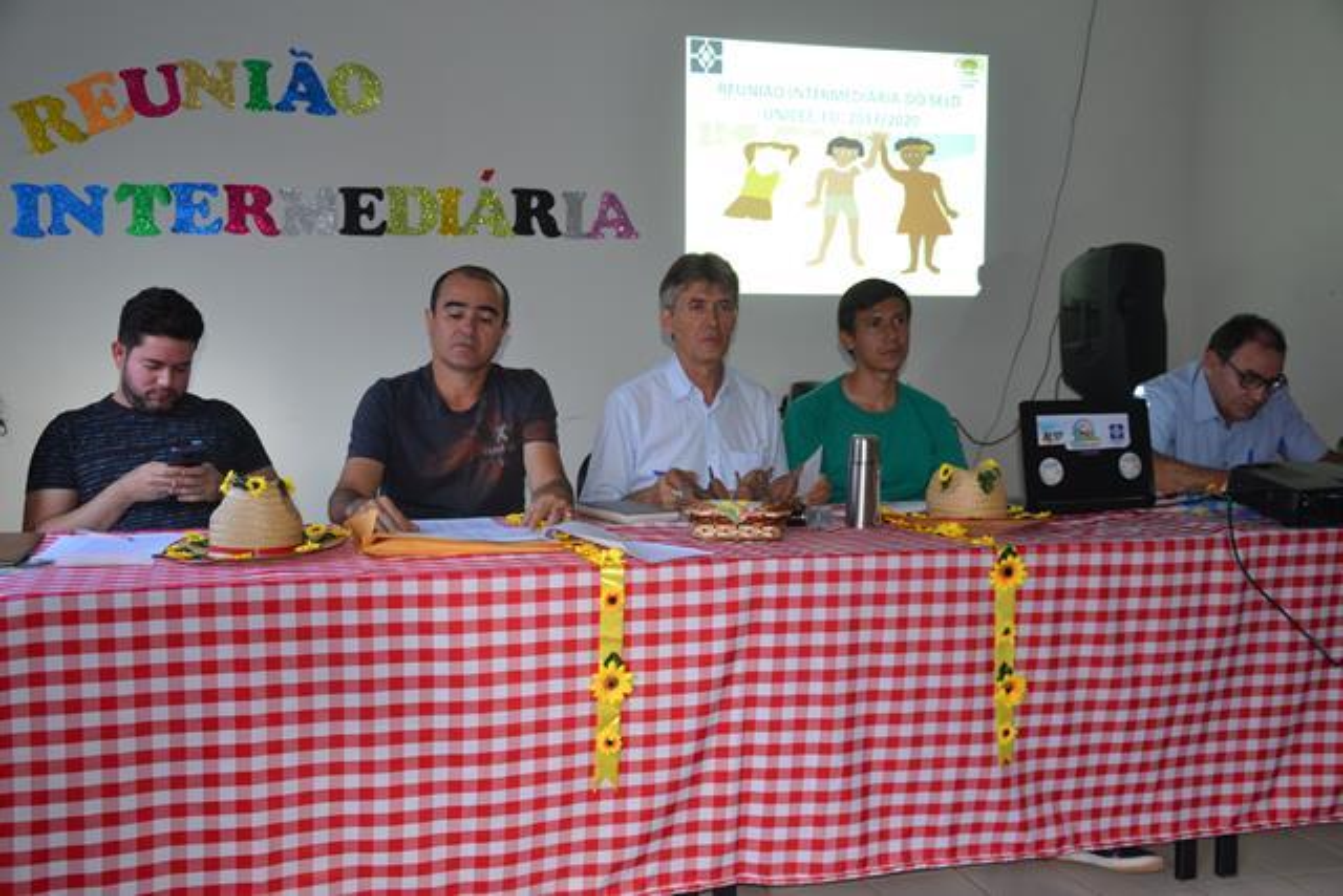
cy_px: 448
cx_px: 672
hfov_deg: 53.1
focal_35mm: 36
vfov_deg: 36.9
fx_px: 1343
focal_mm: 24
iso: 720
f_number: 3.8
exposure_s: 1/60
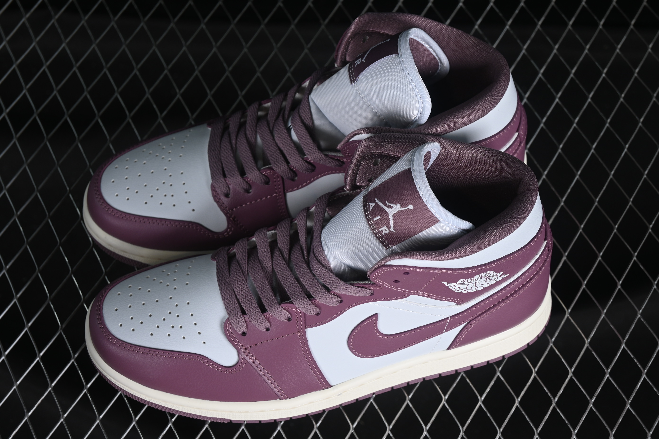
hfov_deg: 27.0
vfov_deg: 18.2
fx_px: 1373
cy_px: 220
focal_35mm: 75
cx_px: 330
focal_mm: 50
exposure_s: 1/60
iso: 160
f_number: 7.1
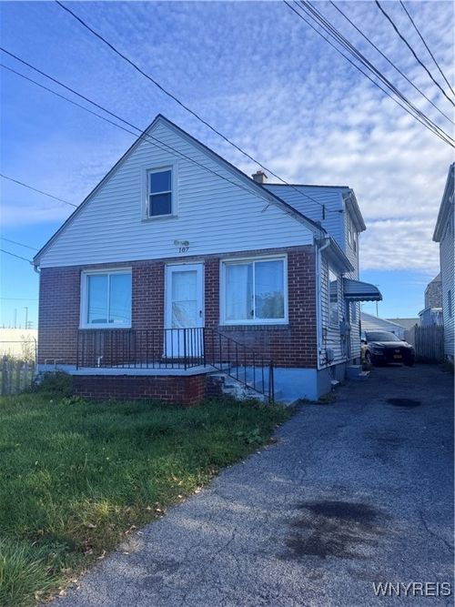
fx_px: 421
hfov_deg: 56.8
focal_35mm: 24
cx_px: 228
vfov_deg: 71.6
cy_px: 304
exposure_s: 1/2331
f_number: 1.78
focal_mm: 6.76
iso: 80
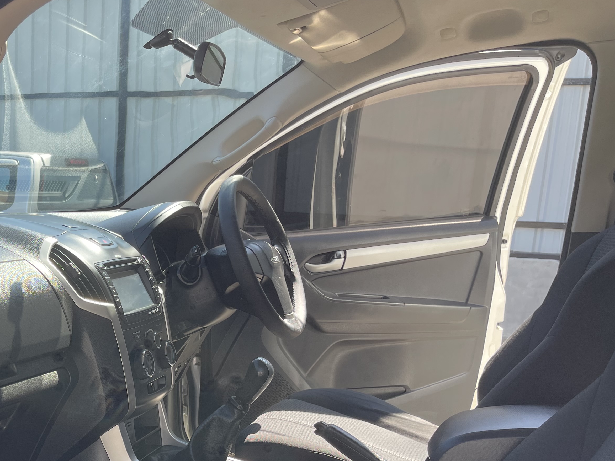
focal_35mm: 43
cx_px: 88
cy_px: 347
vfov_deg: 32.9
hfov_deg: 41.2
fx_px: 764
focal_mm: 5.1
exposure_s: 1/543
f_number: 1.6
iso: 32
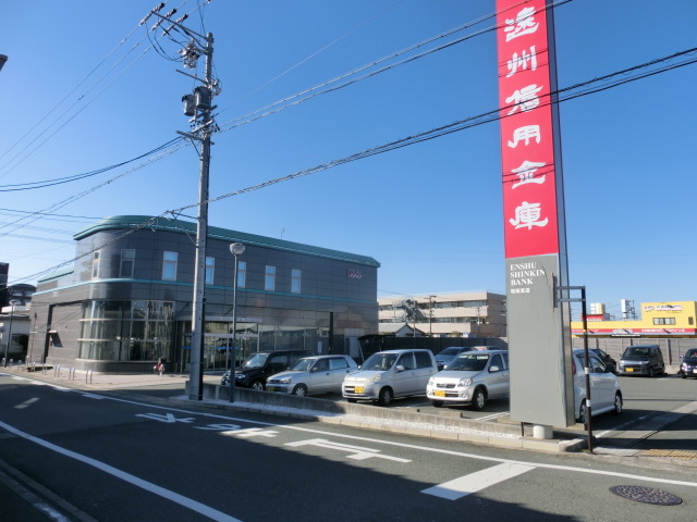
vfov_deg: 56.8
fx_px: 483
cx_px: 348
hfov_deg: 71.6
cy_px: 261
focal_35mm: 24
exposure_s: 1/160
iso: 80
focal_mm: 4.24
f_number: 7.9
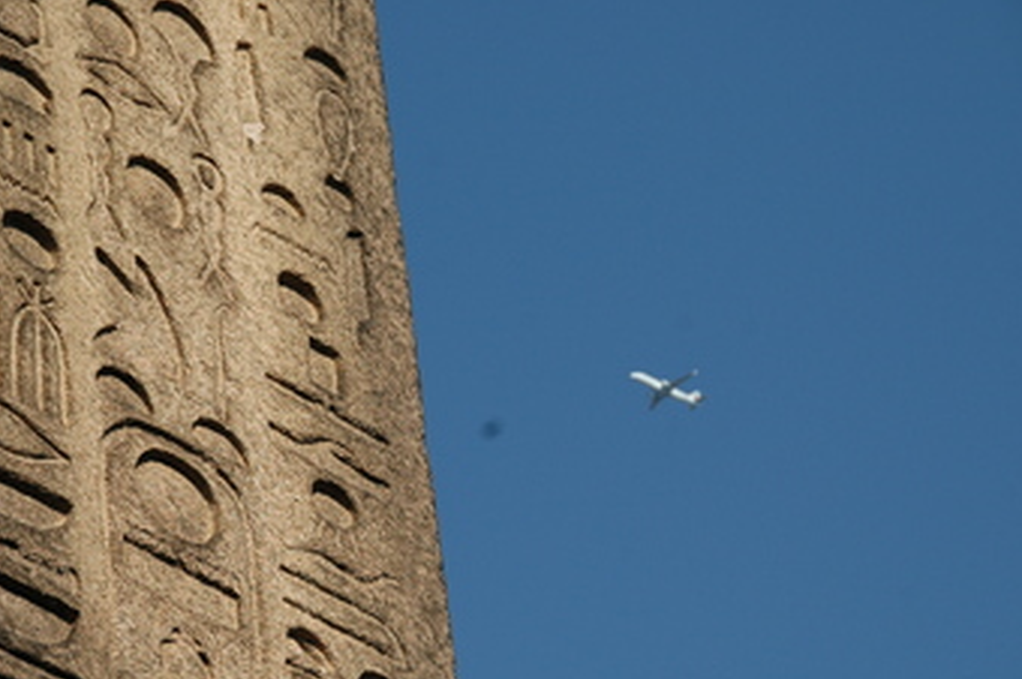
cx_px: 412
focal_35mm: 204
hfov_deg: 10.1
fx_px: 5776
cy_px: 355
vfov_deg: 6.7
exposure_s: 1/1000
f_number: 8
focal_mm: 105
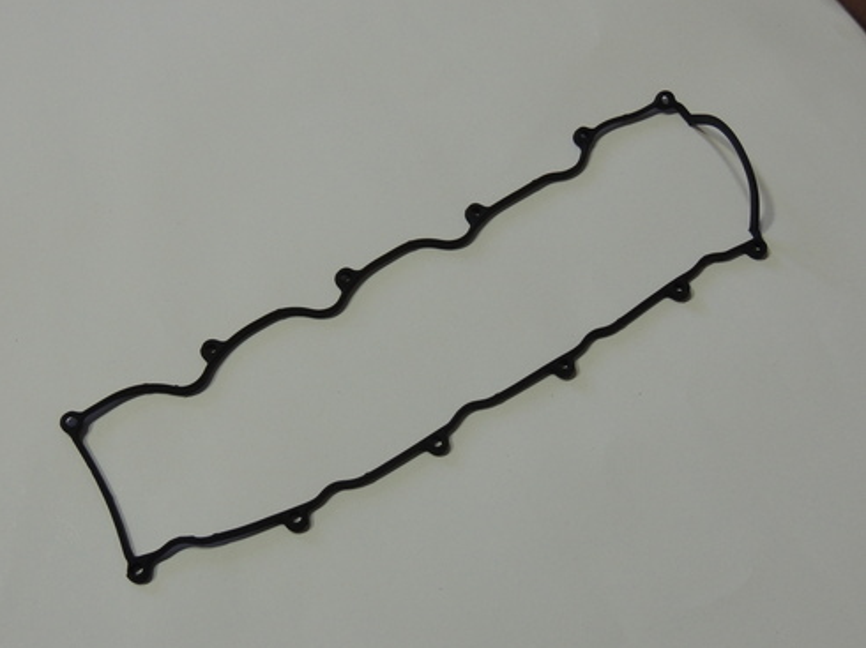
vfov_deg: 30.2
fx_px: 1200
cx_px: 426
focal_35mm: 48
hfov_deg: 39.7
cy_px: 324
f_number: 3.5
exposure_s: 1/25
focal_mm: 8.3
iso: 400
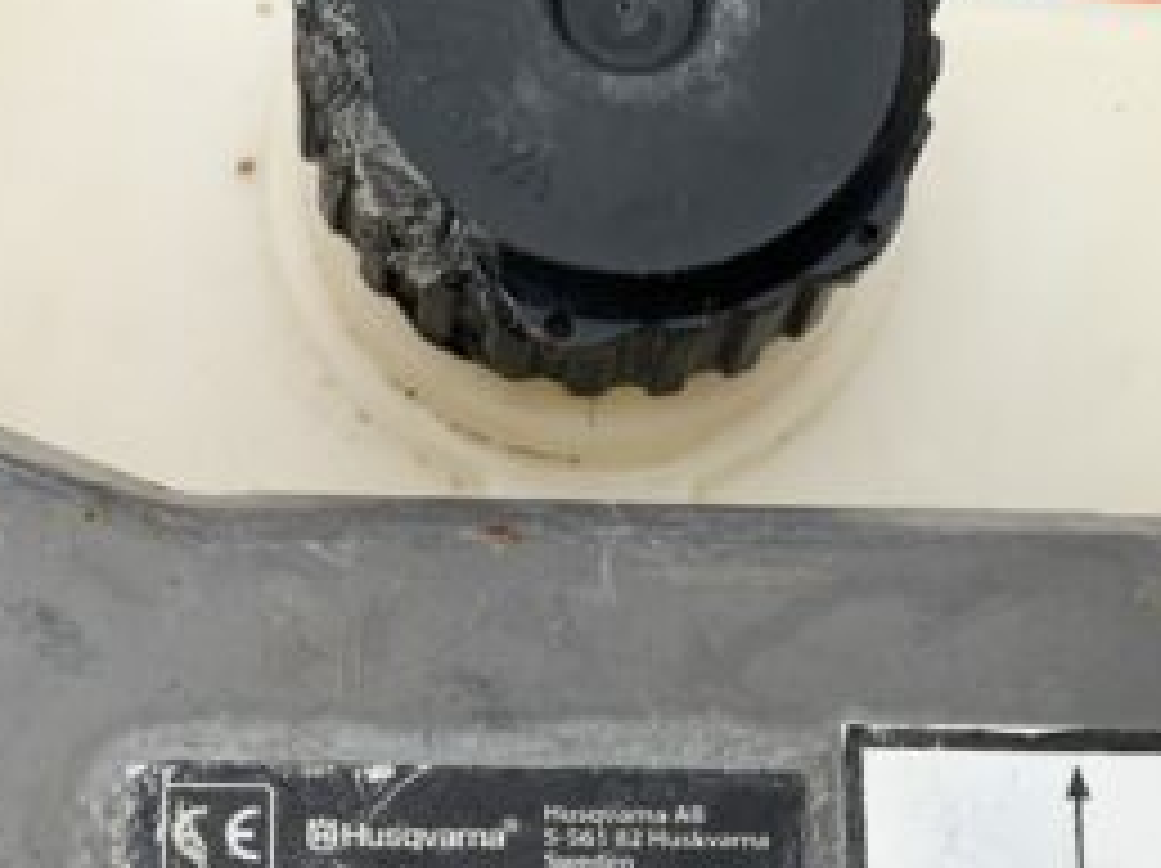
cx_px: 544
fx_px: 2413
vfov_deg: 19.5
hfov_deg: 27.1
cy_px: 976
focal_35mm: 72
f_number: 1.8
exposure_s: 1/122
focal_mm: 3
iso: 25
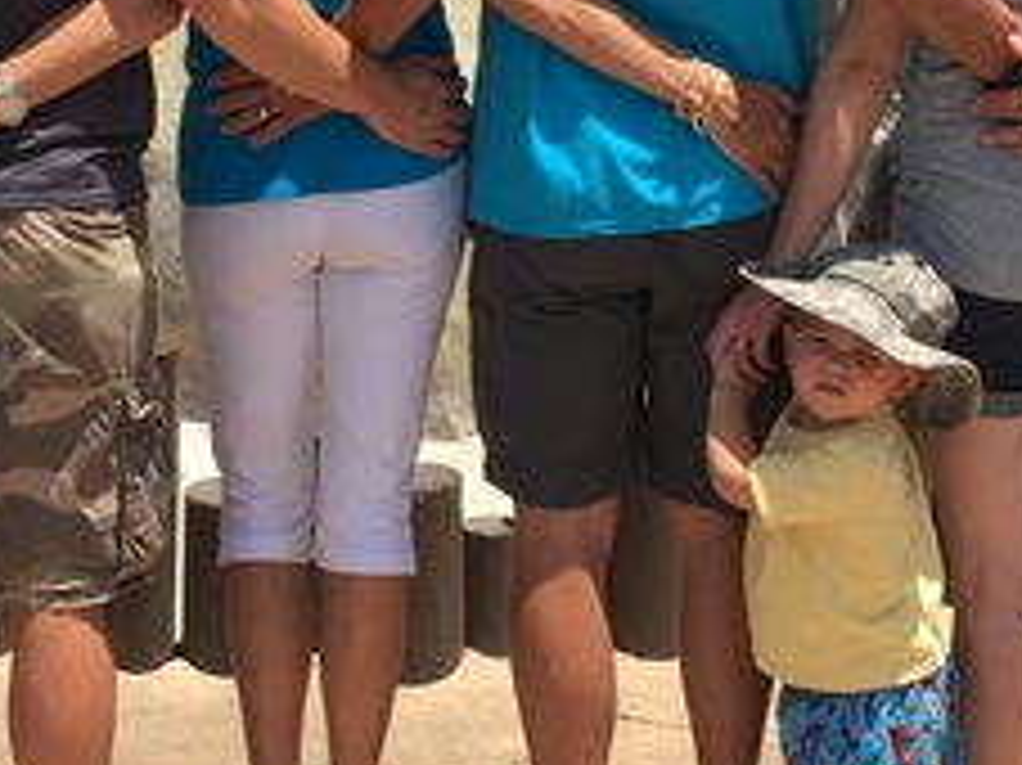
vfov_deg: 15.7
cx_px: 221
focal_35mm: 92
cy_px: -9
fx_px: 2715
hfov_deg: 21.1
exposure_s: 1/1980
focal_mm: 4.15
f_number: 2.2
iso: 32
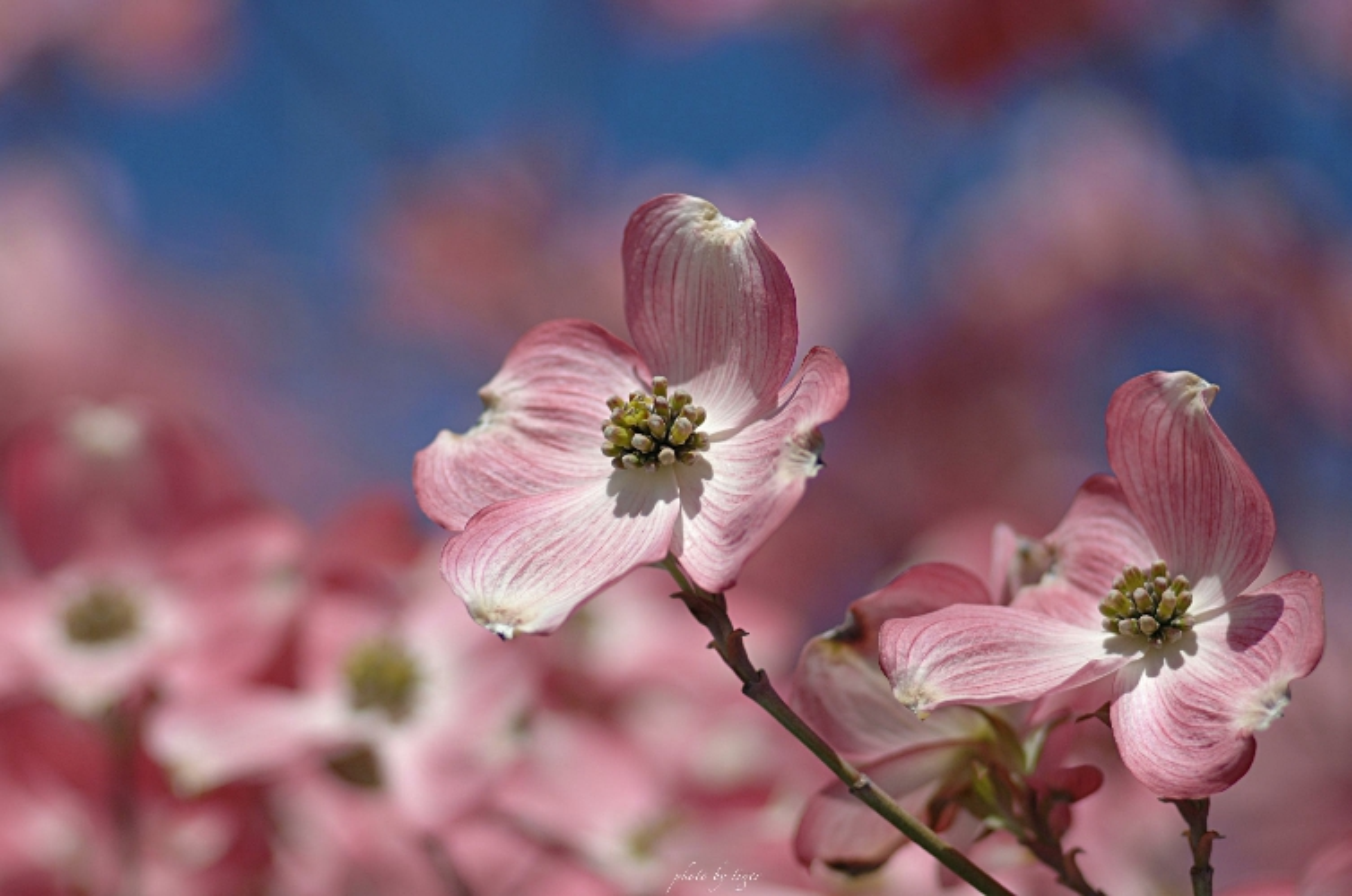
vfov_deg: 18.1
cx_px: 676
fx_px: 2812
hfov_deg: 27.0
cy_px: 448
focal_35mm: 75
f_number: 2.8
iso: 200
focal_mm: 50
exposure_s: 1/4000
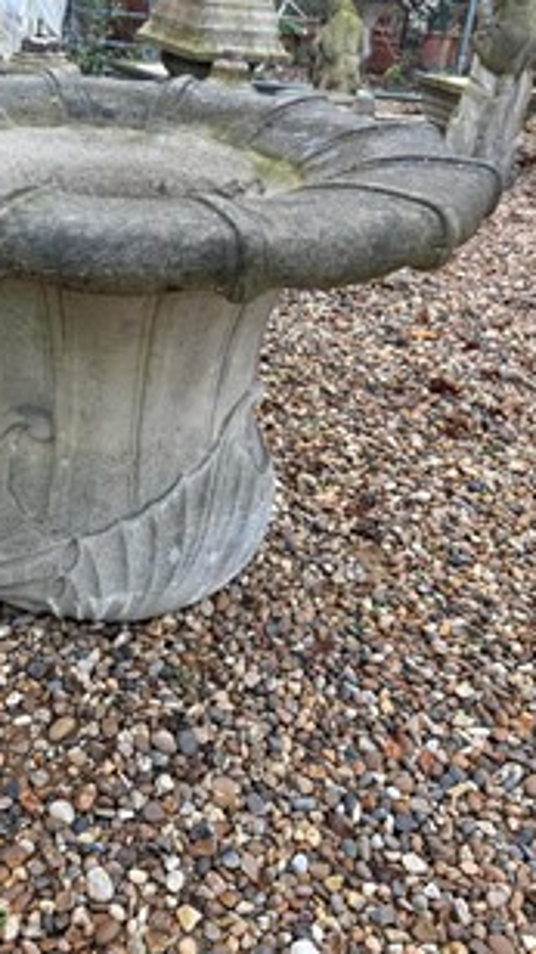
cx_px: 124
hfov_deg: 33.8
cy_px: 480
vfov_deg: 58.0
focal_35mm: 34
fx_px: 860
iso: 64
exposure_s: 1/121
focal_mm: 6.76
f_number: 1.78
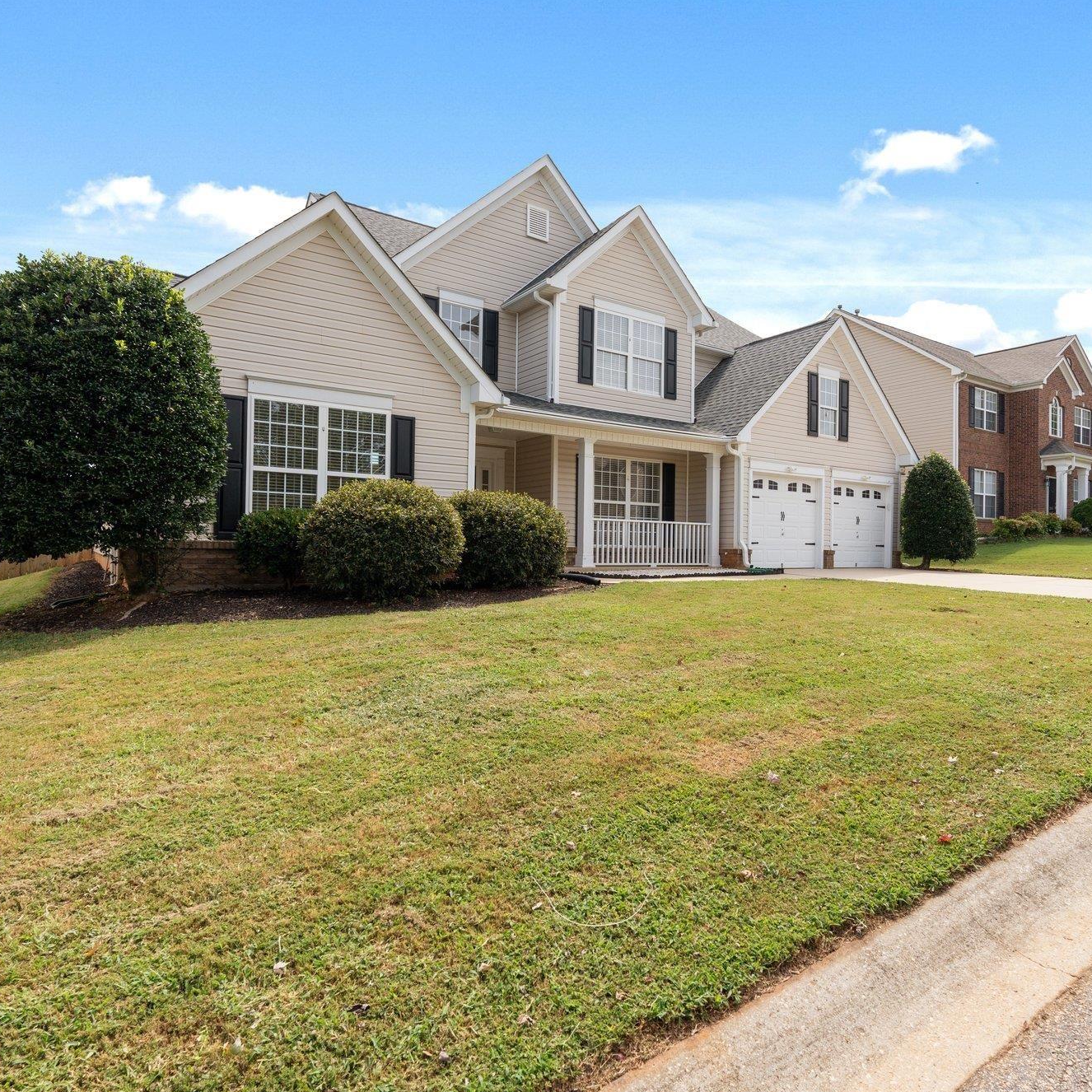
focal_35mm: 21
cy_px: 546
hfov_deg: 72.0
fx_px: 749
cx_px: 595
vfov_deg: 72.1
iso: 250
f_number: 9
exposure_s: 1/500
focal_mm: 16
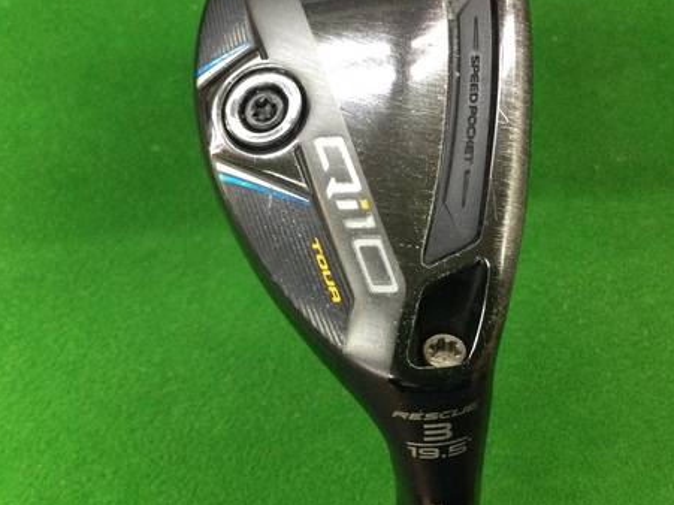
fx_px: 856
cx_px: 306
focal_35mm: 44
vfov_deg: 32.8
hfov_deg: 42.9
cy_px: 202
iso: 125
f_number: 2.4
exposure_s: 1/30
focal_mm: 3.3
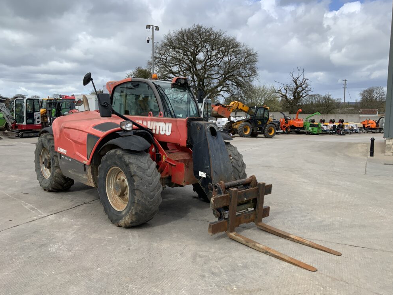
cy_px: 149
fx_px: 341
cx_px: 195
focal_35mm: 30
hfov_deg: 60.0
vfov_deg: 46.8
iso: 16
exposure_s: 1/1311
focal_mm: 3
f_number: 1.8
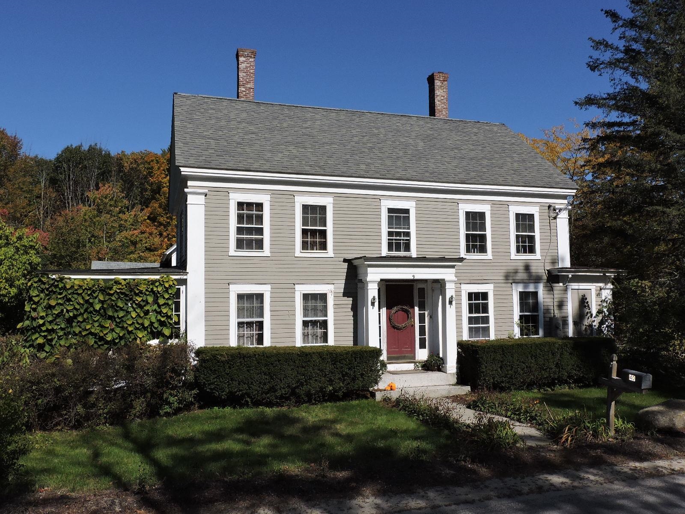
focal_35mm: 30
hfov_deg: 60.0
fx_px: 594
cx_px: 342
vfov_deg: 46.8
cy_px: 257
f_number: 4.4
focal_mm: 5.4
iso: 160
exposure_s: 1/1600
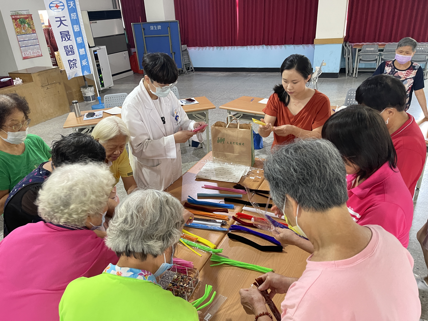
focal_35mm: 26
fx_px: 321
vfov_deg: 53.1
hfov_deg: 67.3
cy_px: 160
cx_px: 214
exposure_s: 1/60
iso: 250
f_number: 1.6
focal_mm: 5.1
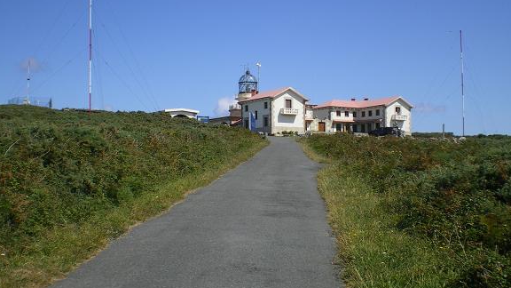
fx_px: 623
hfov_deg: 44.5
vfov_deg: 25.9
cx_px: 275
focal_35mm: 46
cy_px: 165
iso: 64
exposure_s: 1/500
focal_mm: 6.3
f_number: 4.6
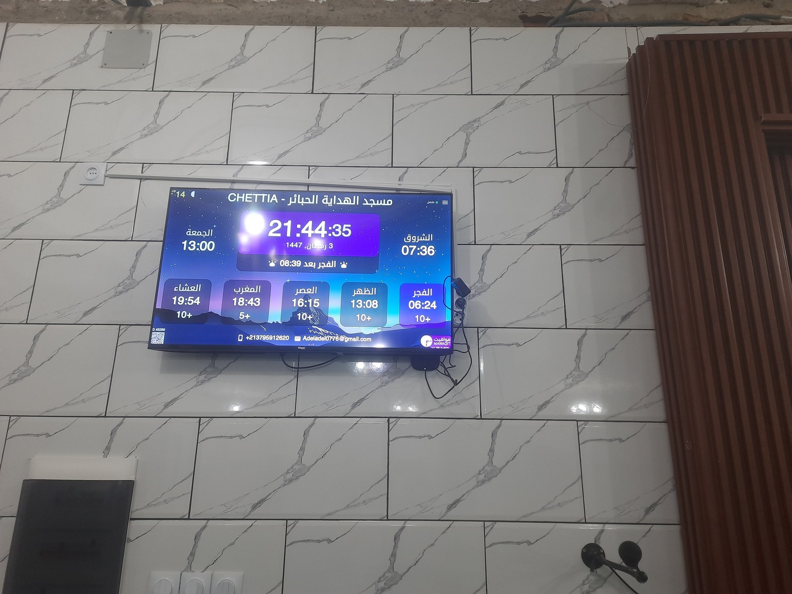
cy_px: 297
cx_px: 396
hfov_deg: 71.6
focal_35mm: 24
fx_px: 549
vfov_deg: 56.8
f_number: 1.8
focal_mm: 5.23
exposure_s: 1/50
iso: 250
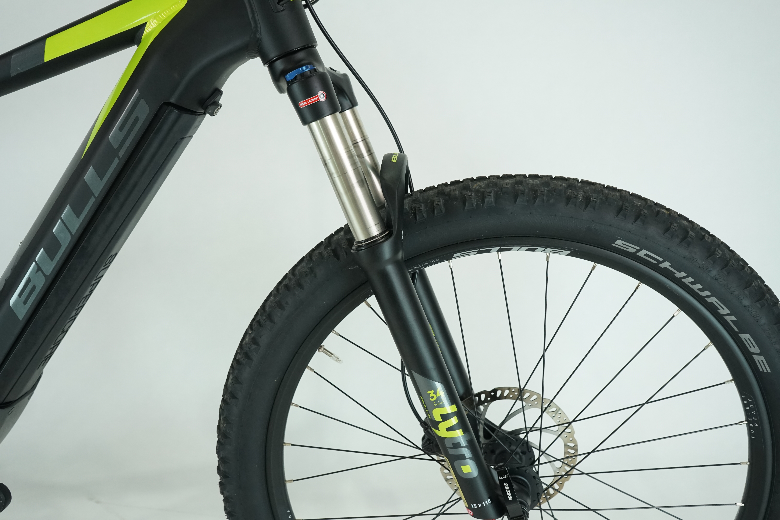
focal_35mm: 30
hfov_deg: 61.9
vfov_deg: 43.6
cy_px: 260
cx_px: 390
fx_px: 650
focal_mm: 30
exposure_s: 1/200
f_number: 6.3
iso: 1600
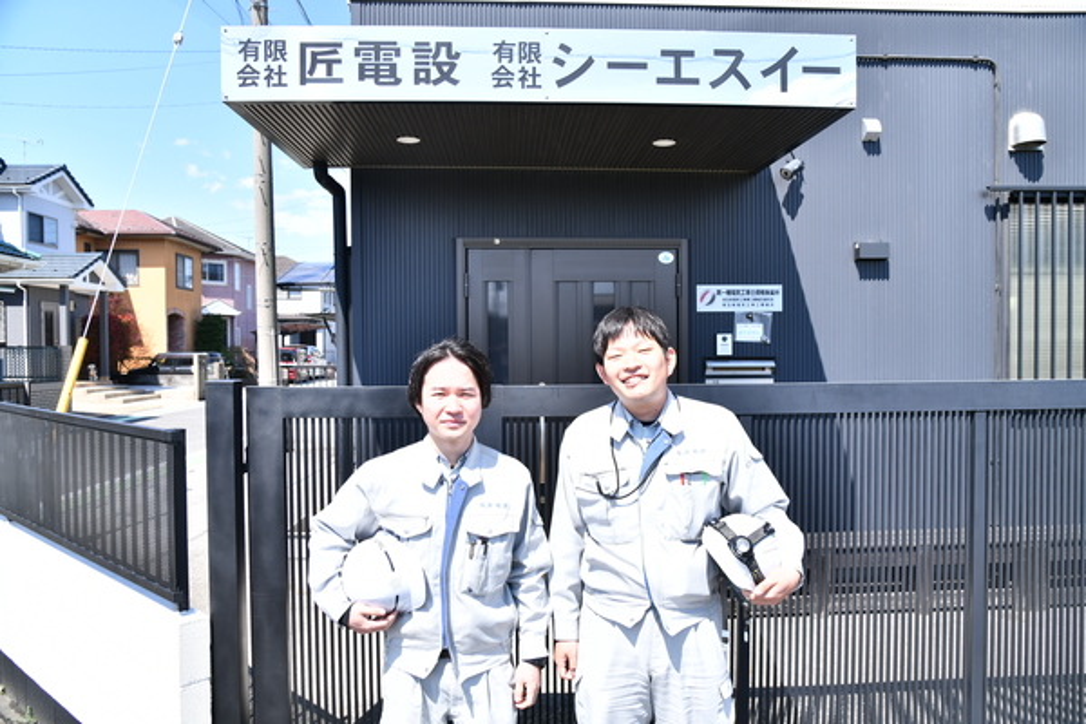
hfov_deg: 67.4
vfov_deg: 47.9
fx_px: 814
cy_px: 362
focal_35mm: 27
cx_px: 543
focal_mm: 27
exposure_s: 1/200
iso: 100
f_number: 5.6
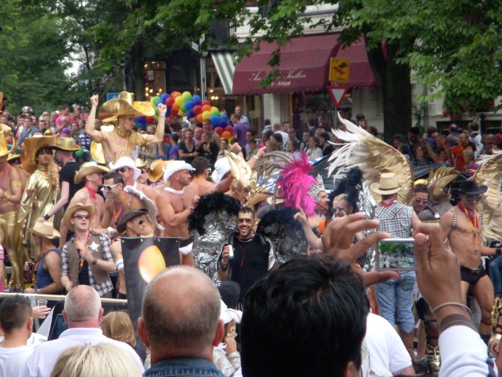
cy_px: 176
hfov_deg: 13.7
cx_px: 190
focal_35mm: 144
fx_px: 2089
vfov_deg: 10.3
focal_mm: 18.9
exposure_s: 1/100
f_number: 4.2
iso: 200
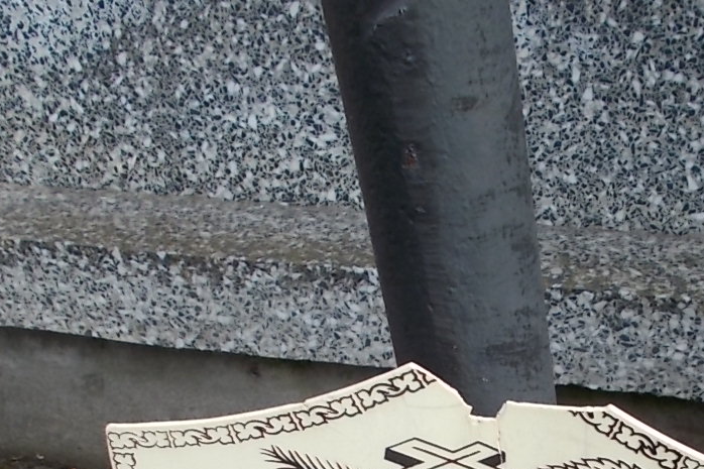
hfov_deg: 32.0
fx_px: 1212
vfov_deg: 20.5
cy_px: 557
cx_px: 500
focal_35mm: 62
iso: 80
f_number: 3.2
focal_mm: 4.6
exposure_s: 1/400
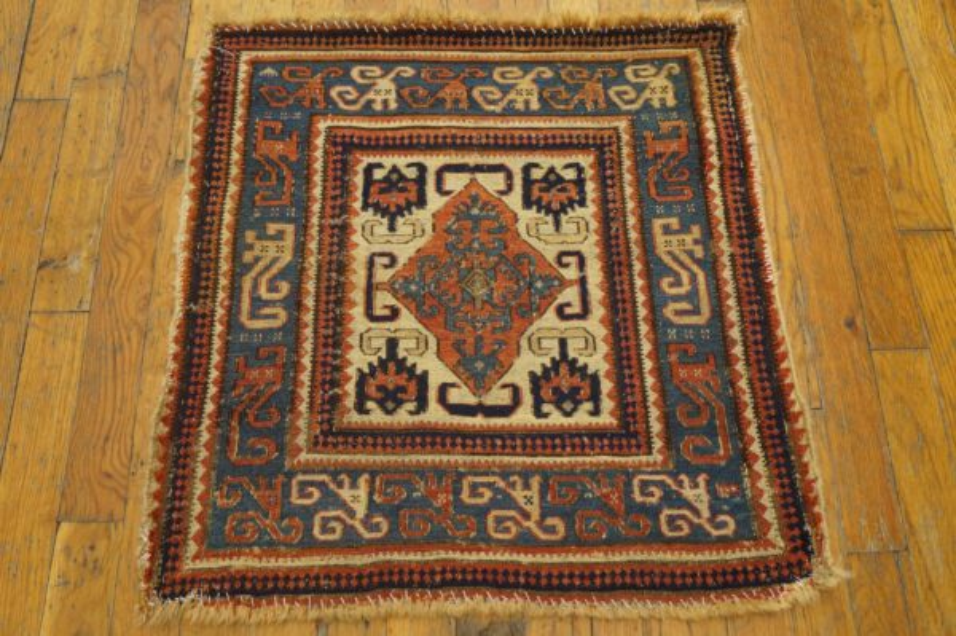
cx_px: 478
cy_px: 318
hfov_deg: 62.0
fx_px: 796
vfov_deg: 43.5
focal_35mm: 30
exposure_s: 1/60
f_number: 4
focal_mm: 20
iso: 1250
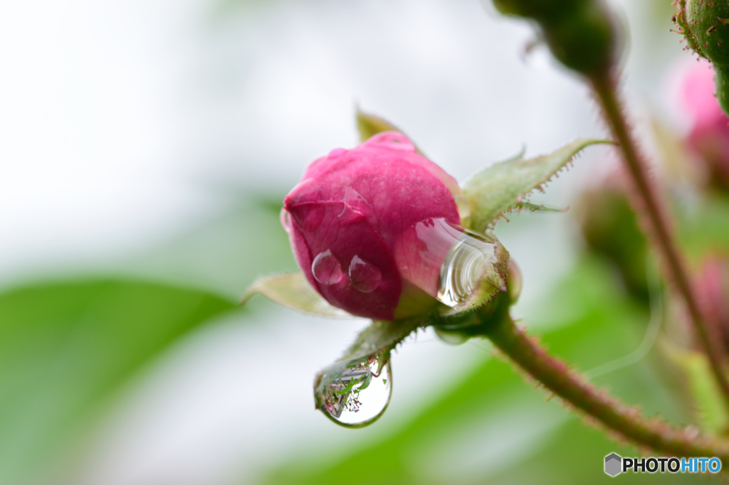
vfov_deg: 8.7
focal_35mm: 158
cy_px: 242
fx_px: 3188
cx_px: 364
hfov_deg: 13.0
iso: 100
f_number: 18
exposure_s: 1/25
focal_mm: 105
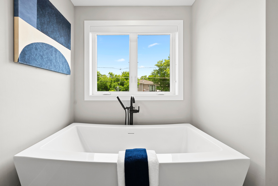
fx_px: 108
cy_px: 93
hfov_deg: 104.2
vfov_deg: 81.3
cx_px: 139
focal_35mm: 14
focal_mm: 14
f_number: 8
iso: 640
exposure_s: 1/30
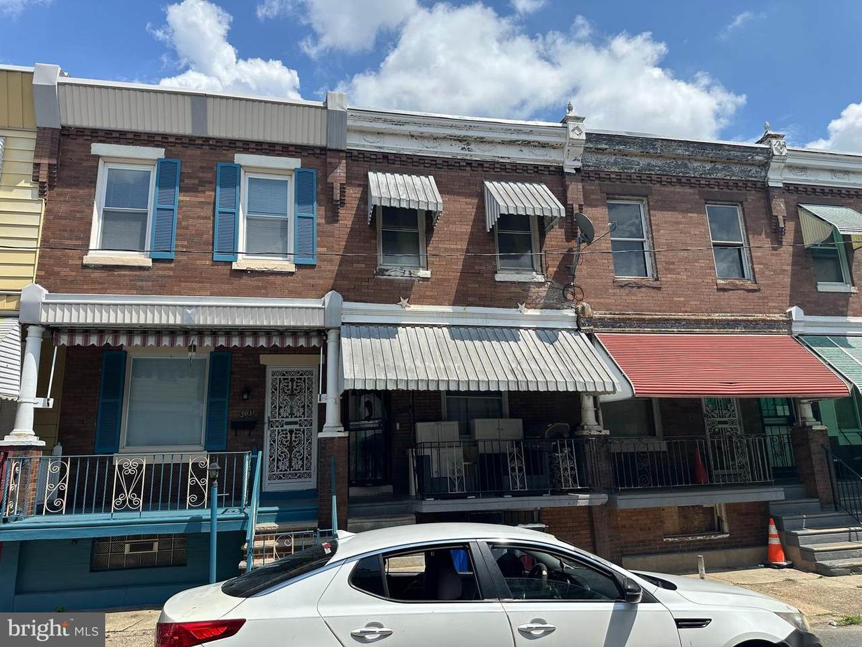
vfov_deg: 56.8
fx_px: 598
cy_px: 324
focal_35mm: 24
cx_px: 431
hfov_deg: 71.6
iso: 80
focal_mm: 6.86
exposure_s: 1/4545
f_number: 1.78
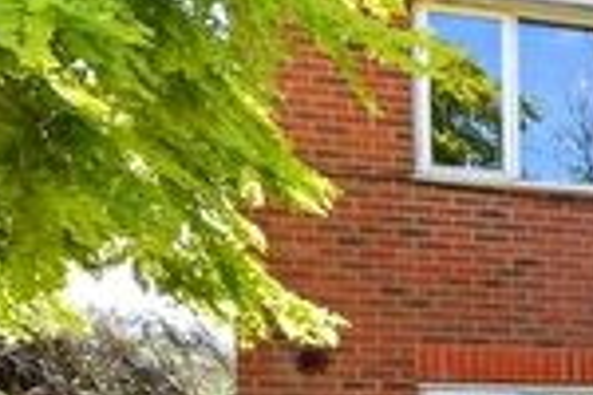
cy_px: 539
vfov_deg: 17.9
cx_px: 1079
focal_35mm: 70
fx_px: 1153
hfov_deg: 20.2
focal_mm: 10
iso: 320
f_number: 8
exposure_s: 1/250
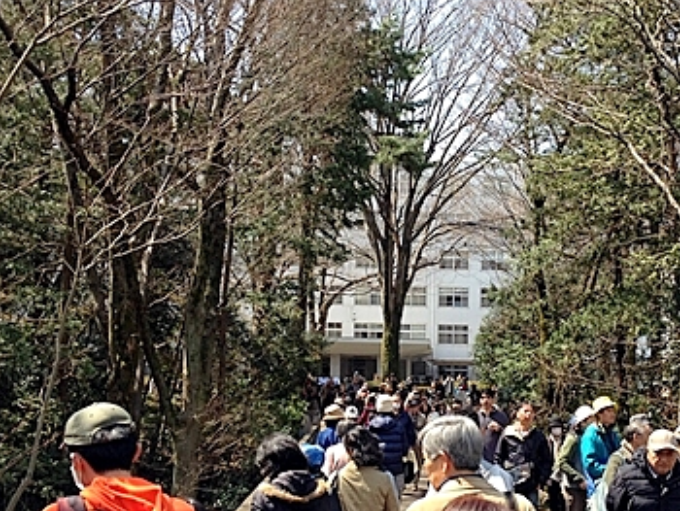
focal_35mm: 64
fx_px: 1258
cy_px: 256
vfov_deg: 23.0
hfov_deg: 30.0
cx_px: 451
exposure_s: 1/480
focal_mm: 4.28
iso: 64
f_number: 2.4
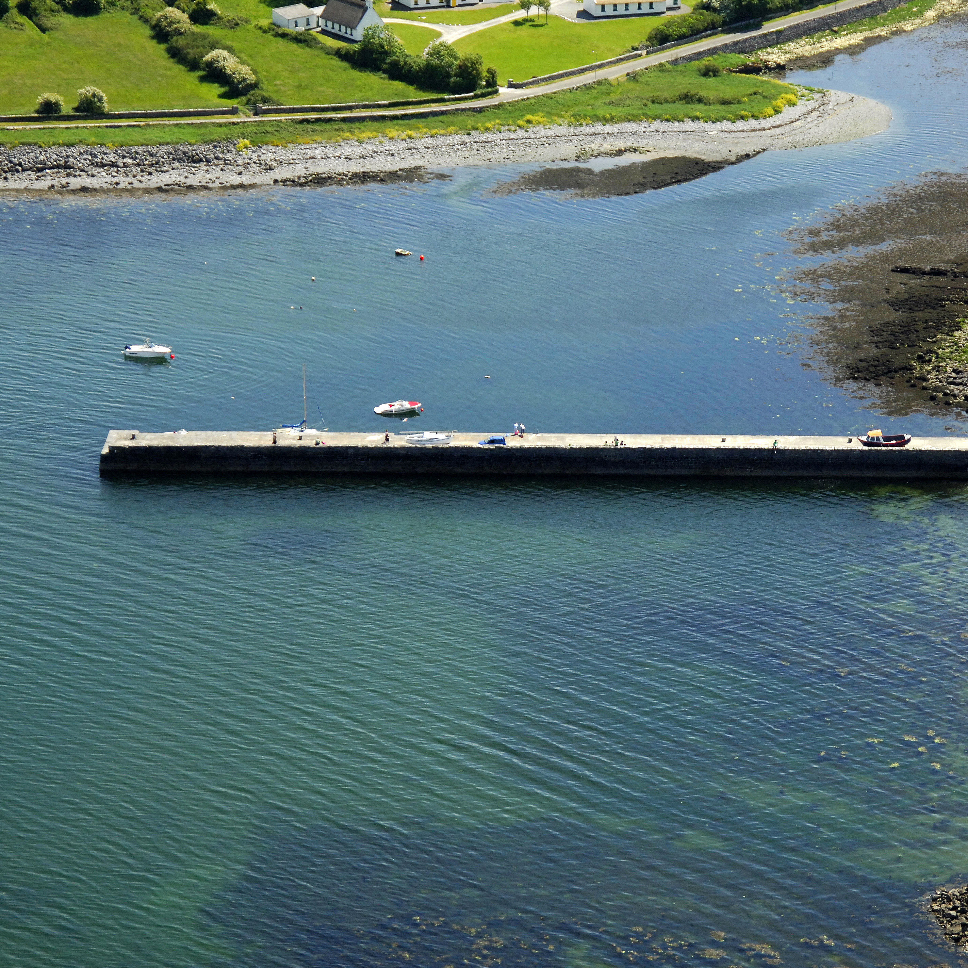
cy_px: 484
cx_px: 581
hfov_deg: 14.6
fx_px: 3765
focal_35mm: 119
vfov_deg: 14.7
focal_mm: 62
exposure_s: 1/1000
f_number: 6.3
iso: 400
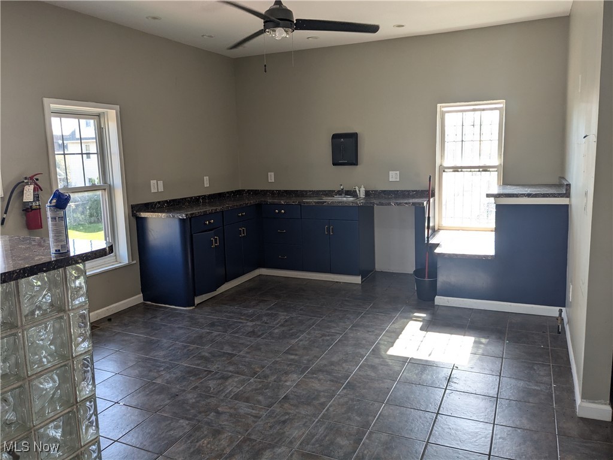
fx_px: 478
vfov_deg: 51.4
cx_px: 306
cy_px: 230
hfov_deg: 65.3
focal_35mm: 27
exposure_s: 1/120
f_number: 1.73
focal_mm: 4.38
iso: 66
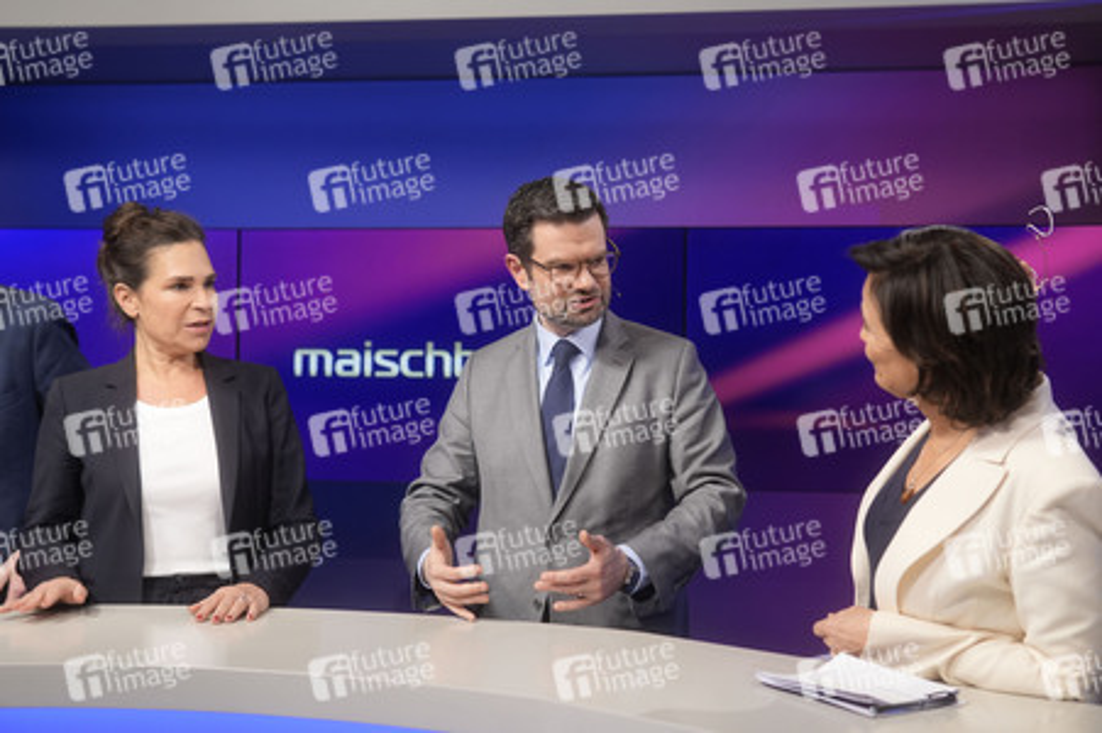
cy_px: 366
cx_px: 551
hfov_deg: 43.6
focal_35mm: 45
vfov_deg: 29.8
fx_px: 1376
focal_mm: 30
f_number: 2.2
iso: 640
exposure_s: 1/160
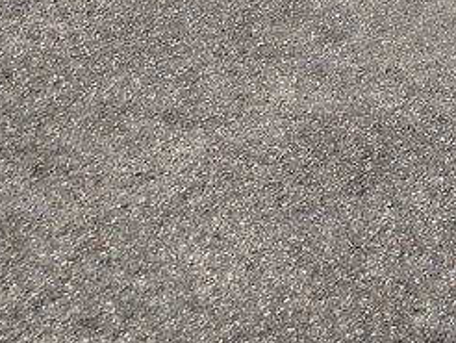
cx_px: 612
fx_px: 1477
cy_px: -362
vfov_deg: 11.7
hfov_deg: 16.5
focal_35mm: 112
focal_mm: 6.3
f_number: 1.7
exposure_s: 1/1090
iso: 12
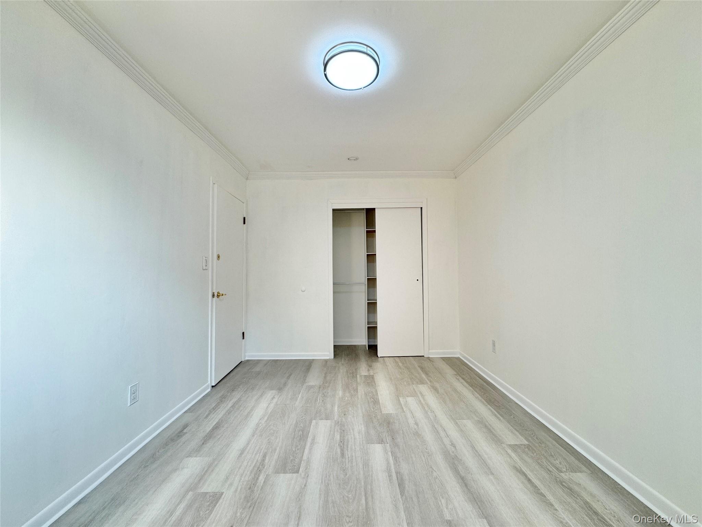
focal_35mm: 14
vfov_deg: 85.7
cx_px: 351
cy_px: 264
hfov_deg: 102.1
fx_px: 284
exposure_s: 1/120
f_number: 2.2
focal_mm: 2.22
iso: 125
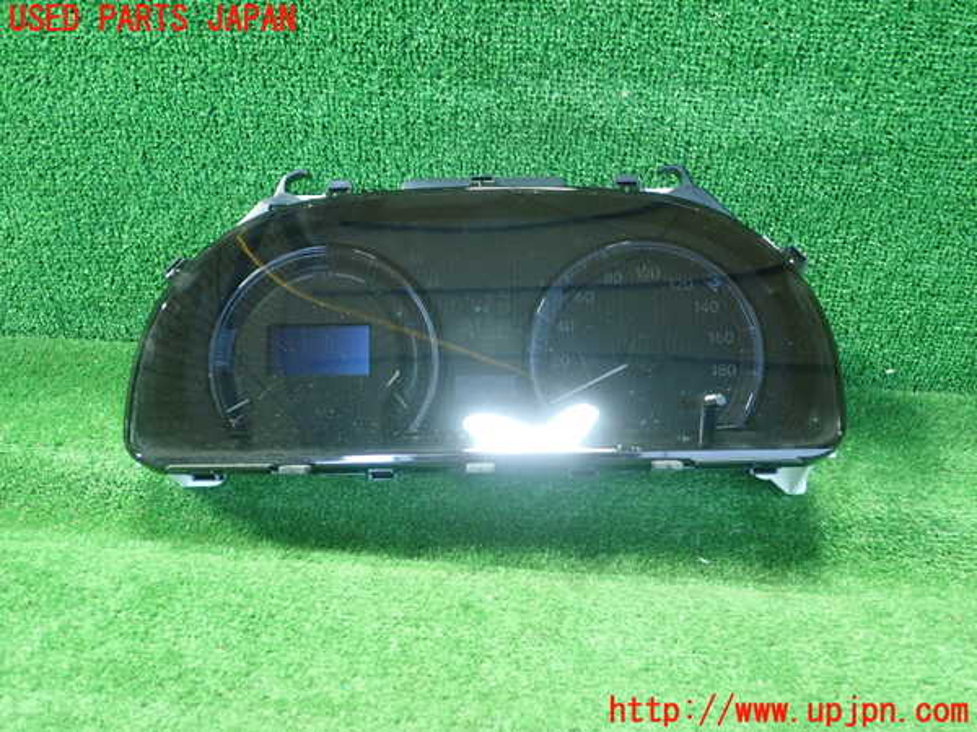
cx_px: 488
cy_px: 366
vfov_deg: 46.8
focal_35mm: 30
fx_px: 847
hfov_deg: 60.0
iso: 800
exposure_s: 1/80
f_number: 2.3
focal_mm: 5.5
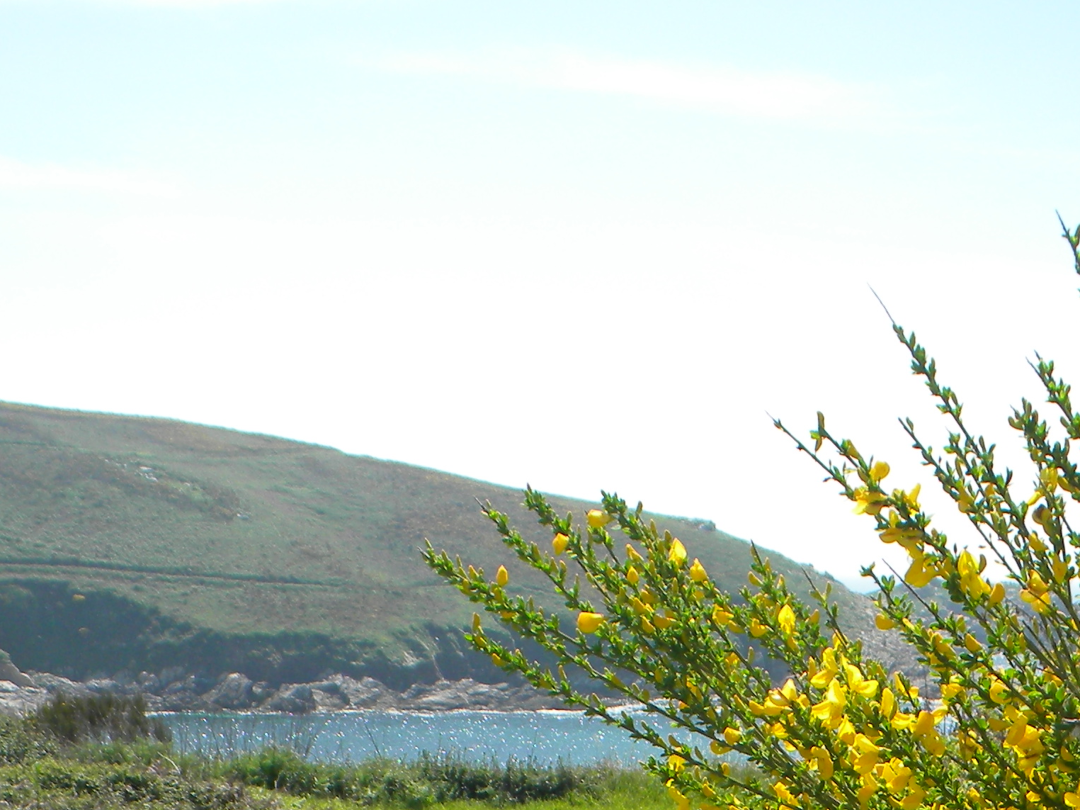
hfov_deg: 28.7
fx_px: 2090
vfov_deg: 20.5
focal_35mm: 67
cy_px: 964
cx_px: 747
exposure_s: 1/882
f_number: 3.5
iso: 80
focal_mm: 5
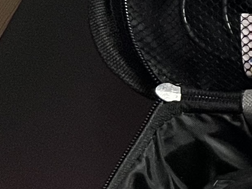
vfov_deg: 8.7
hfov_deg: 9.0
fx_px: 1237
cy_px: 180
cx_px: 793
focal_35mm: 170
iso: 500
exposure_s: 1/59
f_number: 1.5
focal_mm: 5.7
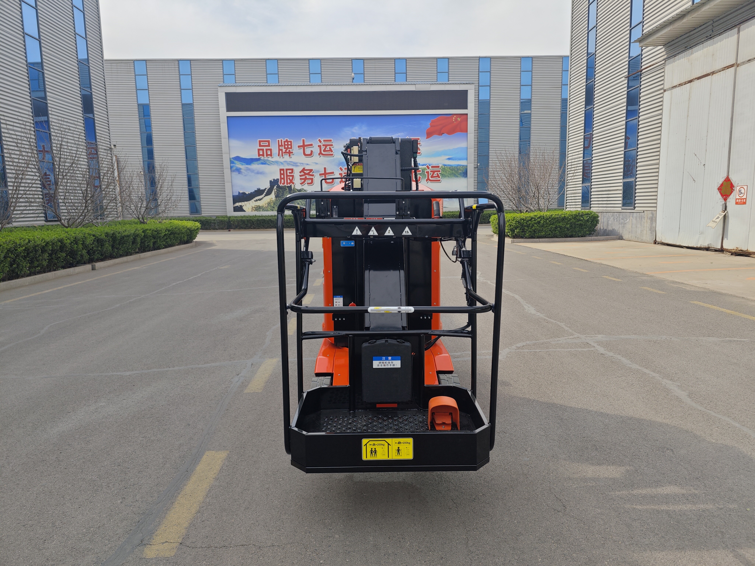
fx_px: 502
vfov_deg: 58.9
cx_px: 378
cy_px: 283
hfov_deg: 73.9
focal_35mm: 23
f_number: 1.9
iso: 50
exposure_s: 1/2214
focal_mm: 8.7
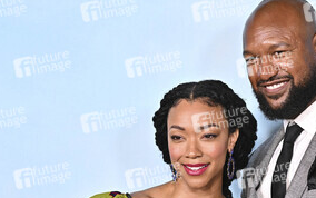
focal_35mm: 126
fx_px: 1086
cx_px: 235
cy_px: 148
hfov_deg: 16.5
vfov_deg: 10.4
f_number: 4.5
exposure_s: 1/250
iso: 4000
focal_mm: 78
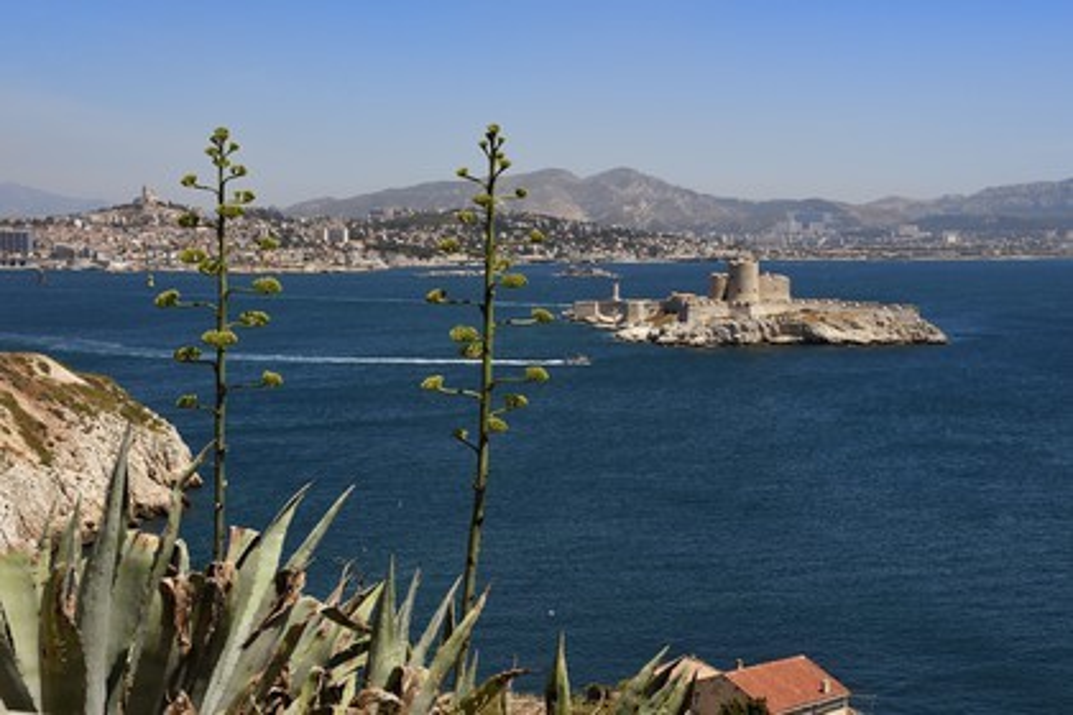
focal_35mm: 50
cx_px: 536
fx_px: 1490
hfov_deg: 39.6
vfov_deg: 27.0
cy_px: 358
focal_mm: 50
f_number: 13
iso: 200
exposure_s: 1/400
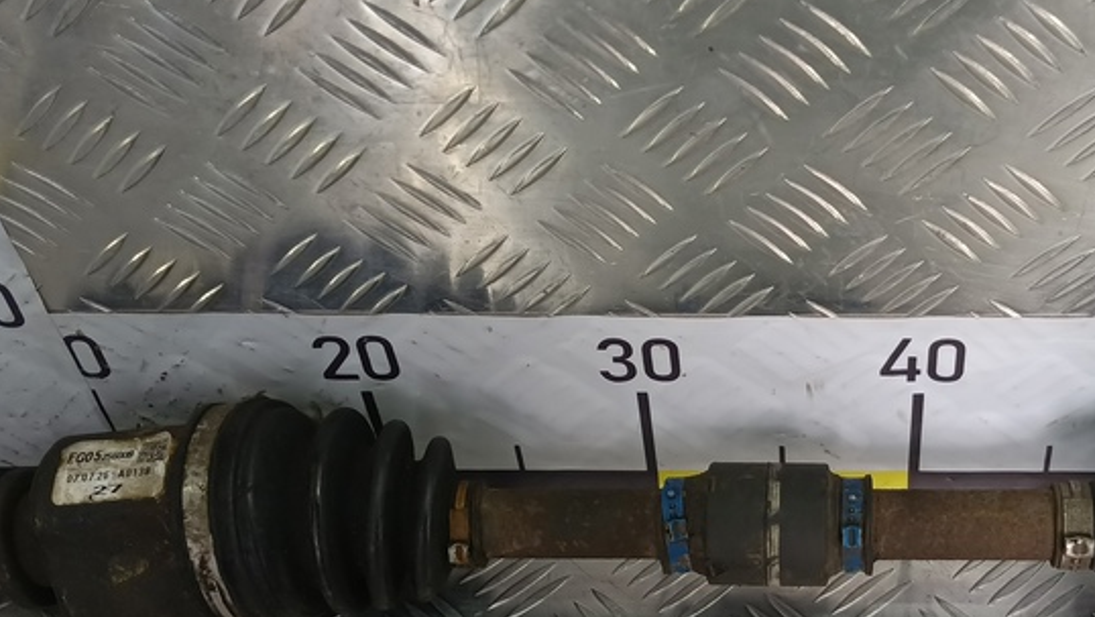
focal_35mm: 56
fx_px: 1626
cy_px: 499
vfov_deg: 21.2
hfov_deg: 36.6
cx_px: 775
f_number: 1.6
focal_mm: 4.11
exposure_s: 1/100
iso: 153
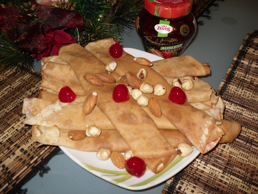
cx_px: 129
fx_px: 261
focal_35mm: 35
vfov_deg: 40.7
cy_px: 97
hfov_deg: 52.6
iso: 80
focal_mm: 6.3
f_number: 3
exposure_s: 1/45
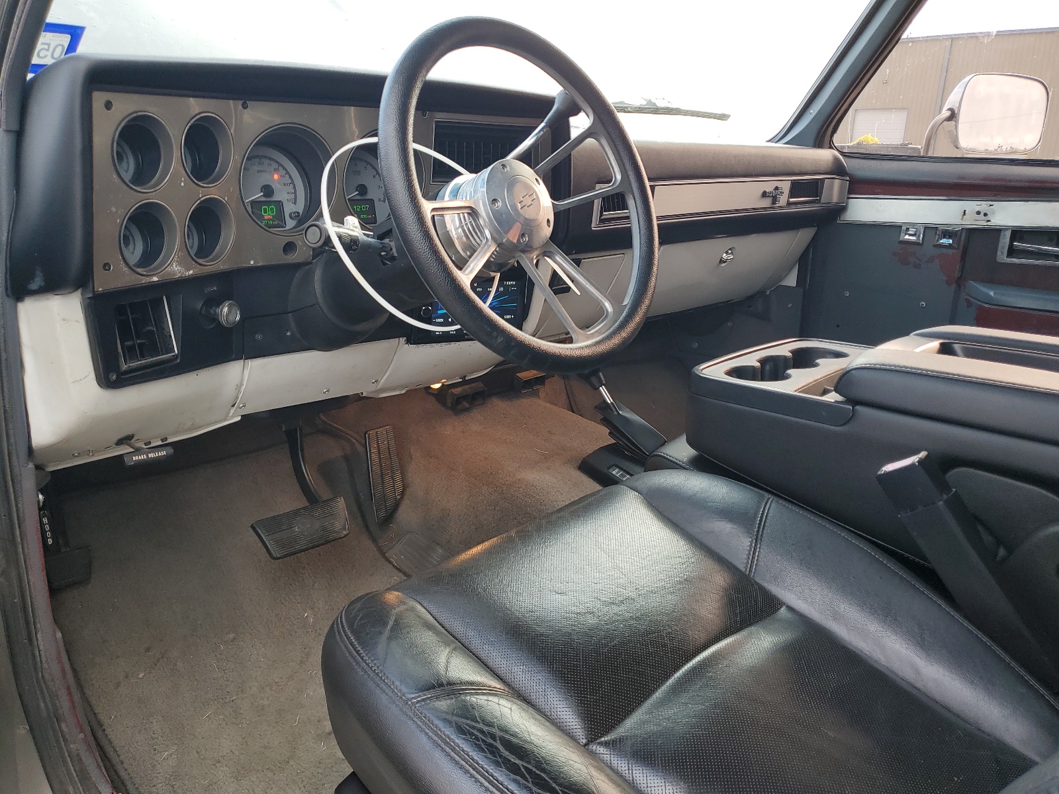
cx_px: 530
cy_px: 397
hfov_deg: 67.3
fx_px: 795
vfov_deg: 53.1
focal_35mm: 26
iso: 53
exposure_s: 1/120
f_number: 1.5
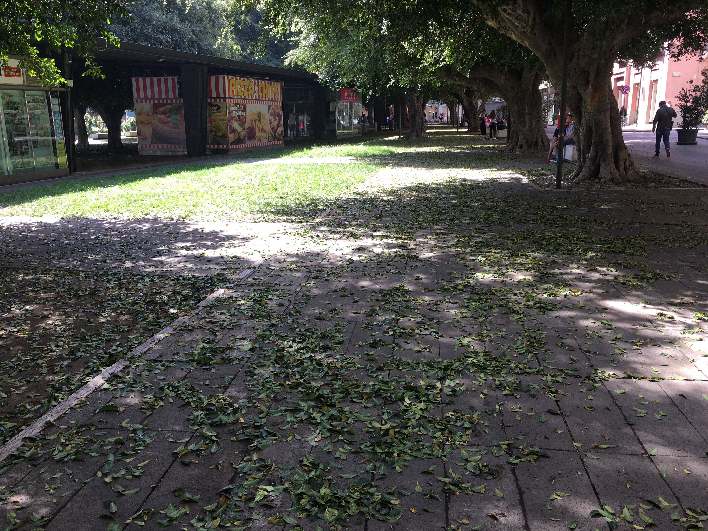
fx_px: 593
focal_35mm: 29
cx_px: 354
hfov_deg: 61.7
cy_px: 266
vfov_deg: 48.2
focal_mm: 4.15
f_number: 2.2
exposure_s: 1/127
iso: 25
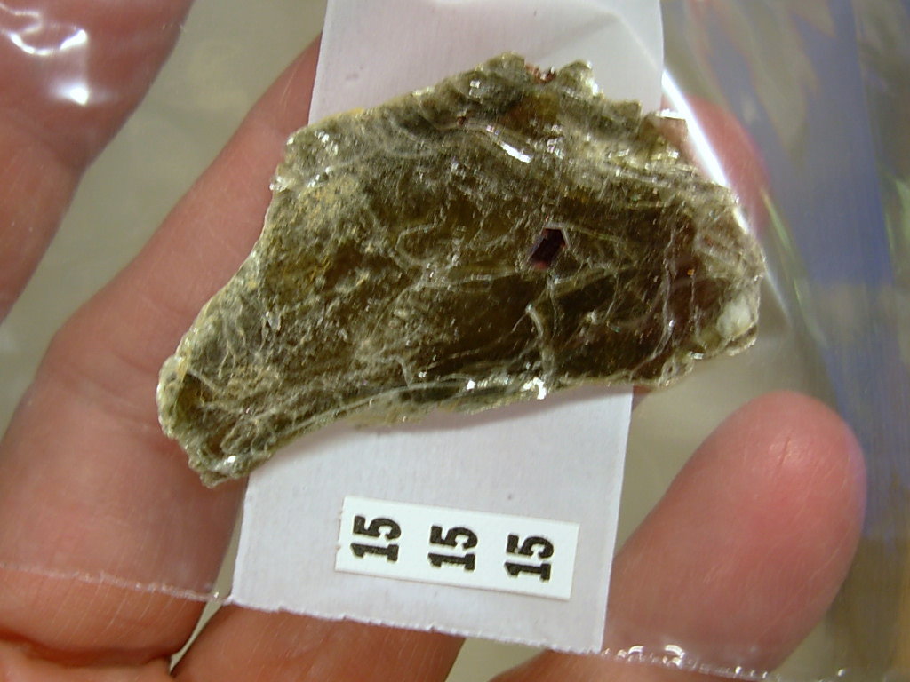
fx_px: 999
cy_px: 341
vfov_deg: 37.7
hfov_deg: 49.0
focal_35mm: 38
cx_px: 455
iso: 50
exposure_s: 1/13.5
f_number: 2.9
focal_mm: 6.3
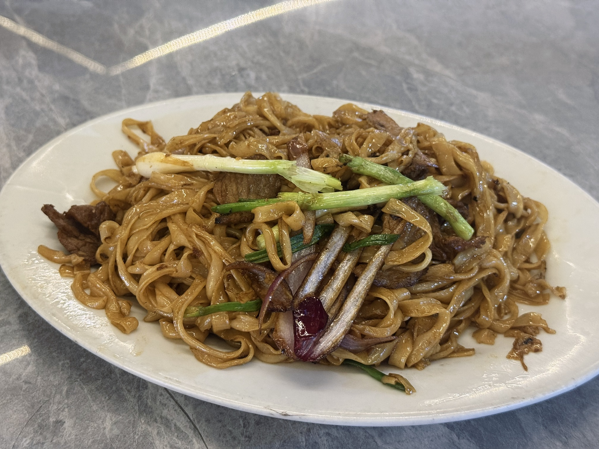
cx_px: 300
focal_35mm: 48
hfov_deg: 39.7
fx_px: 831
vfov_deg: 30.3
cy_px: 224
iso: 250
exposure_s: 1/50
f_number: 1.78
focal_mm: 6.76
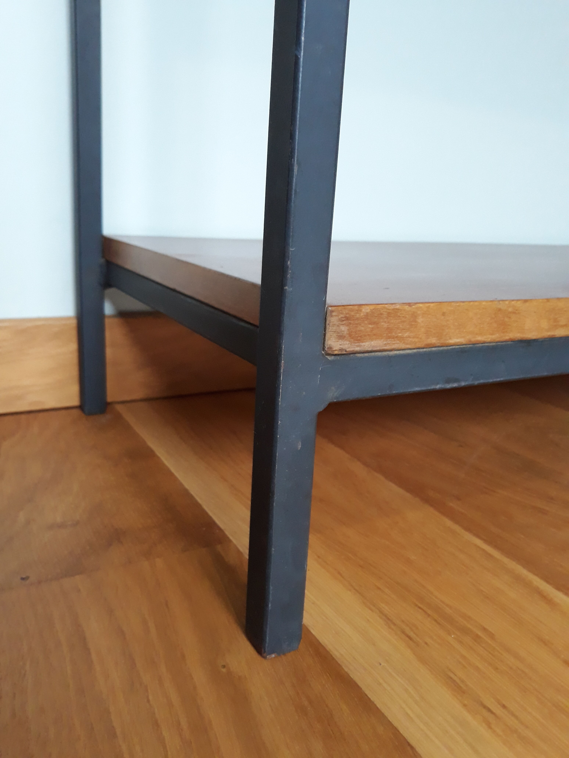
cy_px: 379
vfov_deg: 65.3
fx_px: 592
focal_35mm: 27
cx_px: 284
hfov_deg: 51.4
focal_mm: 3.71
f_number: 1.7
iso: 320
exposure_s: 1/25
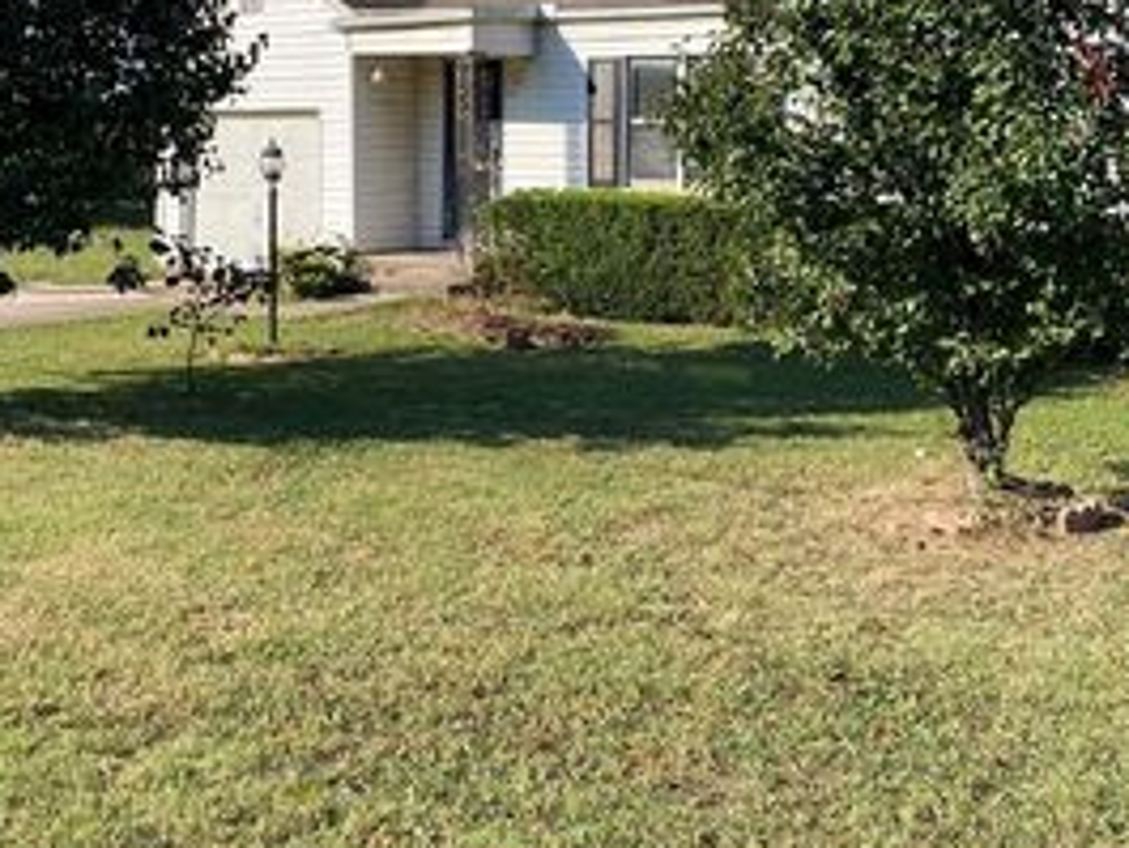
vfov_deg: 29.2
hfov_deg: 38.9
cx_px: 550
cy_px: 202
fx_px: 1599
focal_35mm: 49
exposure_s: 1/1701
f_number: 1.8
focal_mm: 4.25
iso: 32
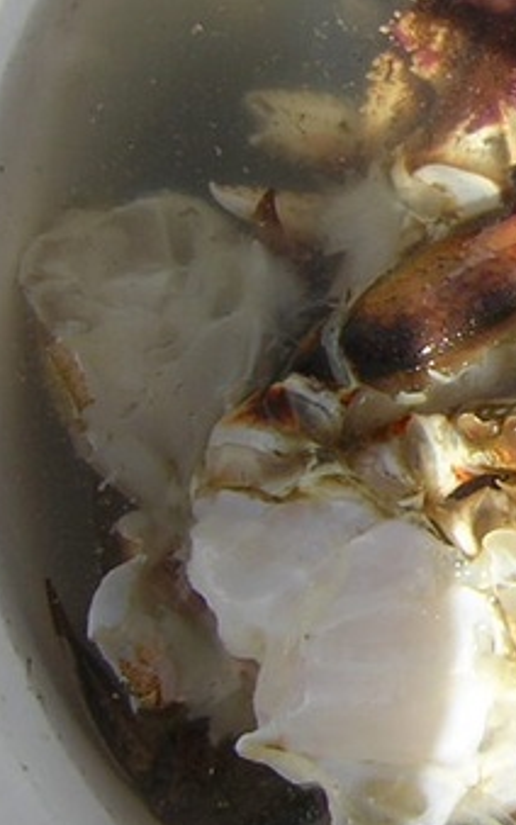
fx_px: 2024
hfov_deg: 13.8
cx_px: 728
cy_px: 243
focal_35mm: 90
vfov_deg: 22.9
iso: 100
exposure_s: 1/238
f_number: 5.2
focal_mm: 4.7
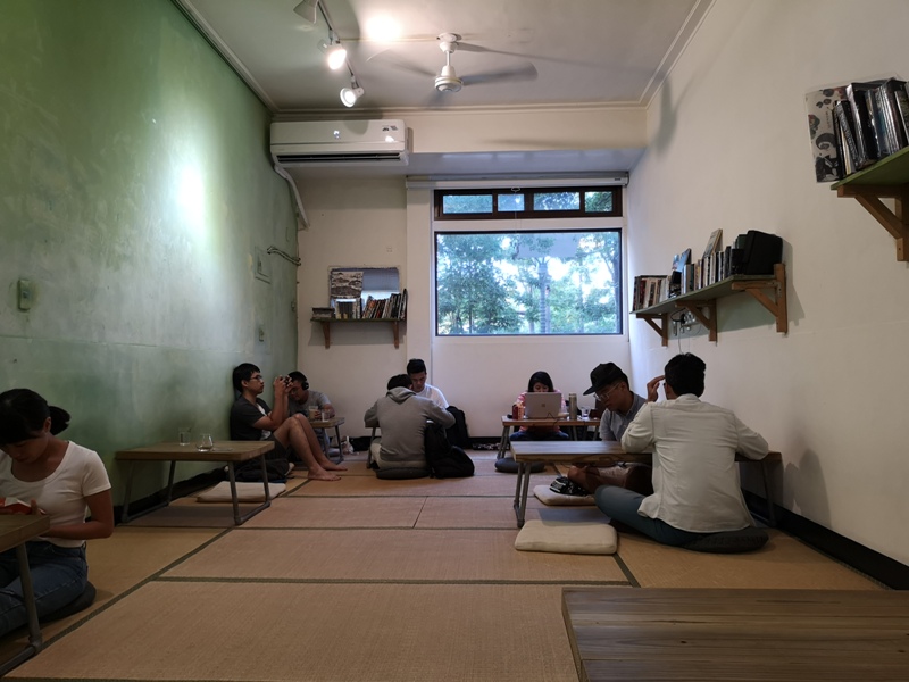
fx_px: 709
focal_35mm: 27
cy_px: 341
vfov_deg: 51.4
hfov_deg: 65.3
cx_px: 454
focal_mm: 3.95
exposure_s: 1/33.3
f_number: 1.8
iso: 160
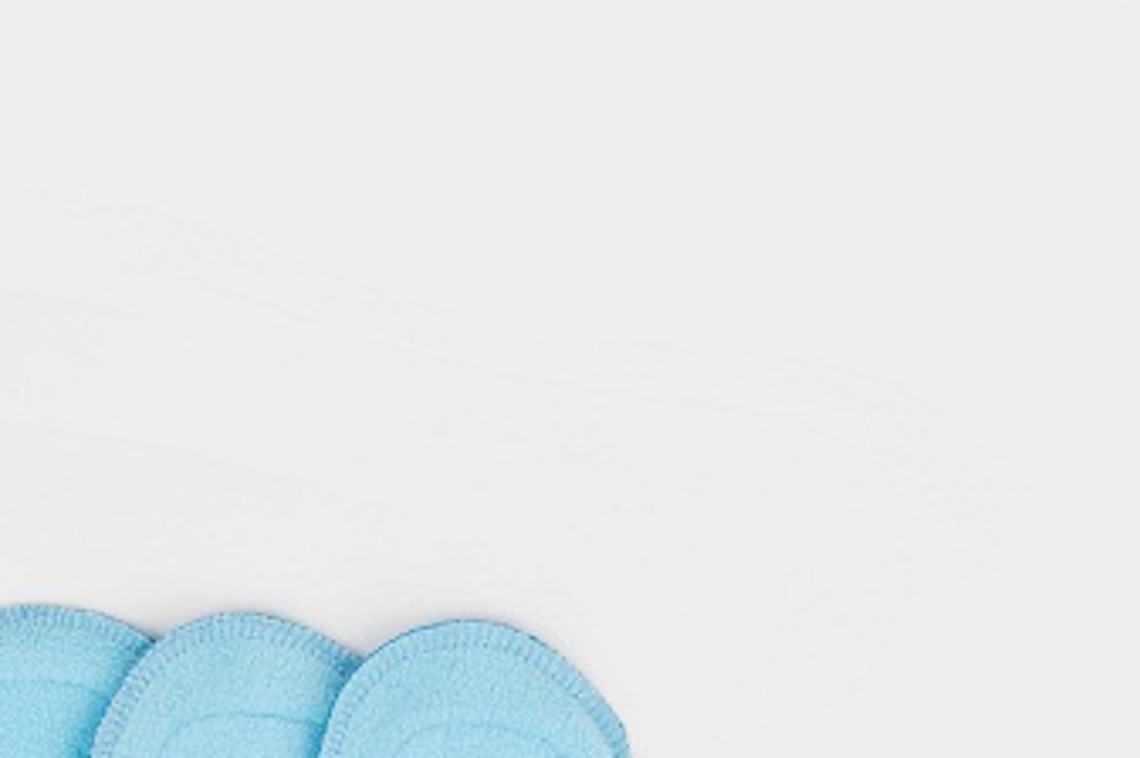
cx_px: -10
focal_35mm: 104
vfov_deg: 12.5
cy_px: 1112
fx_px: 3290
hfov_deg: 19.1
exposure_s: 1/160
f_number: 5.6
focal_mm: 35
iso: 100
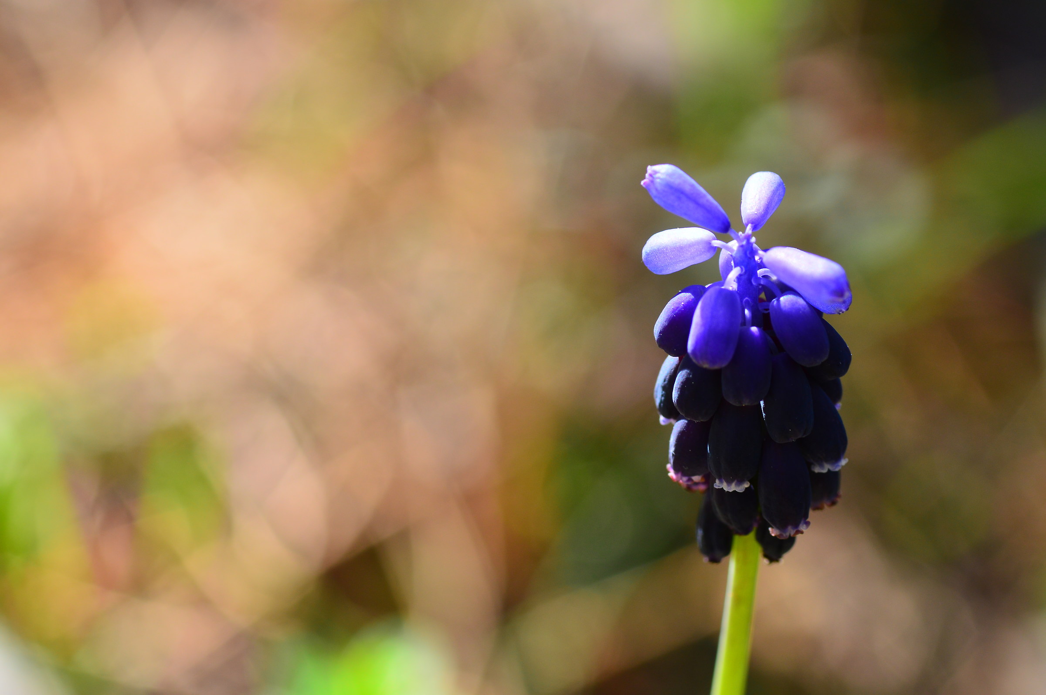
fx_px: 3918
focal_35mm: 135
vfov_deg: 10.1
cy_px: 348
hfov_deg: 15.2
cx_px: 523
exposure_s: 1/160
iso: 200
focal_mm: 90
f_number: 9
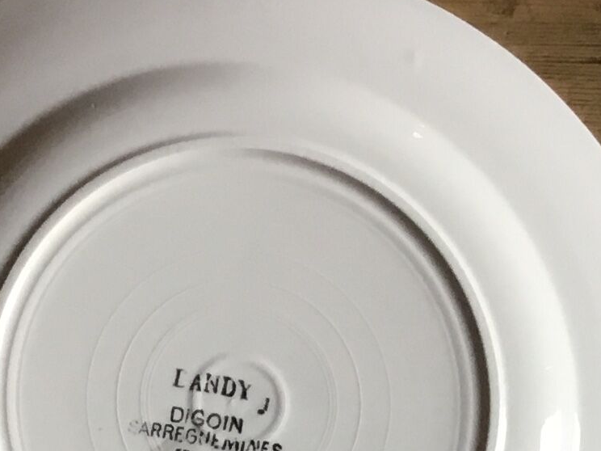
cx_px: -41
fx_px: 2361
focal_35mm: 136
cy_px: 904
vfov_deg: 10.1
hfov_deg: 14.2
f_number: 2.4
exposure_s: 1/33
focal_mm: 3.3
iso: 40
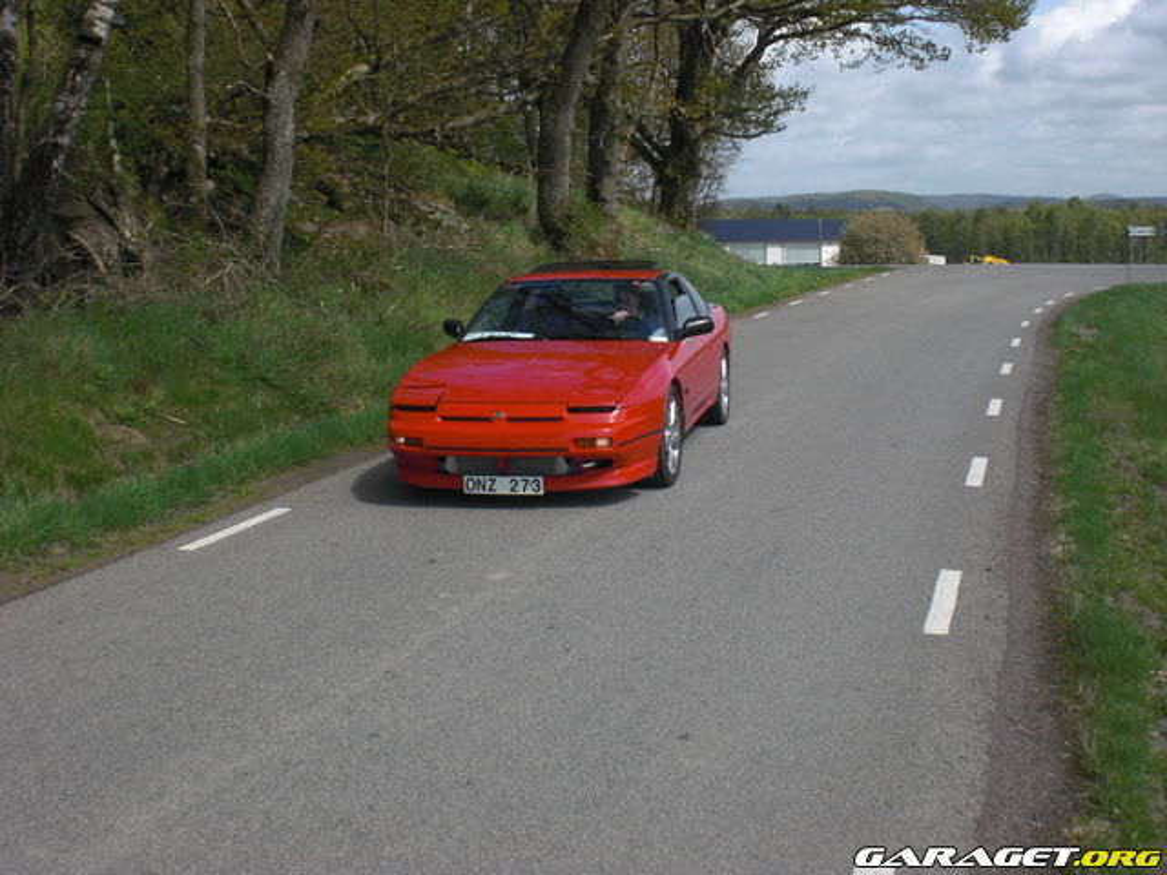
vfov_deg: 37.7
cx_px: 584
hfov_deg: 49.0
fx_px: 1281
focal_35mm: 38
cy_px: 438
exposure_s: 1/320
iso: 64
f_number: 5.6
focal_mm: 6.3
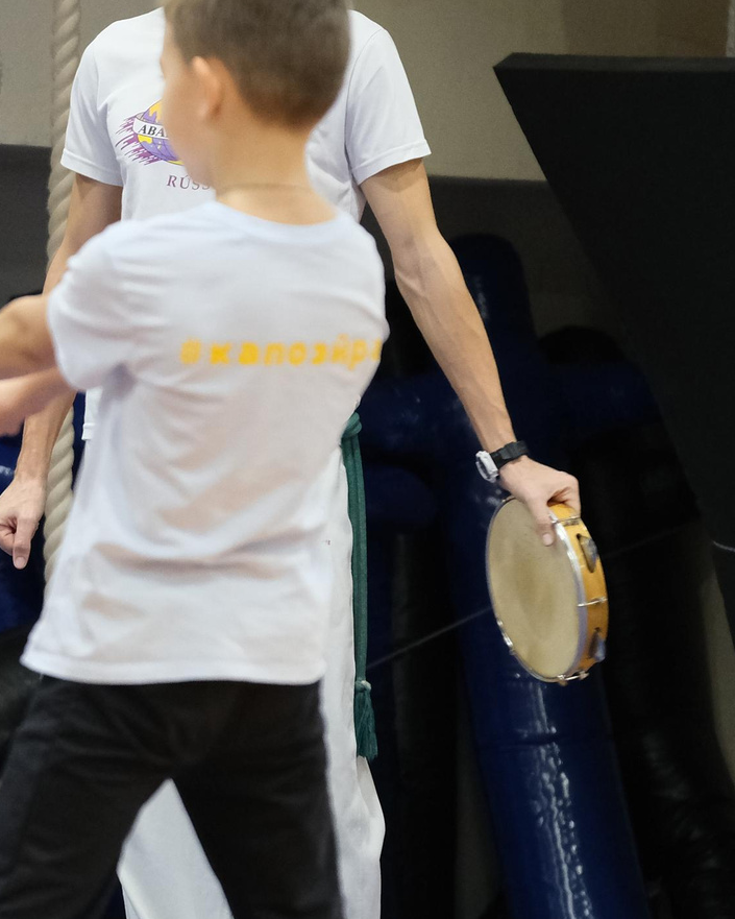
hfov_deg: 3.6
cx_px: -107
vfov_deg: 4.5
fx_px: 11636
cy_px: 545
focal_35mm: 428
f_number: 4.2
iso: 2500
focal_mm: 104.9
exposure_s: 1/125
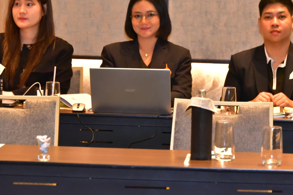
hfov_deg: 11.7
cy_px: 61
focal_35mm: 176
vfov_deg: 7.8
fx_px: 1433
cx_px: 158
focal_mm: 125
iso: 10000
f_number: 5.6
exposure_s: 1/200
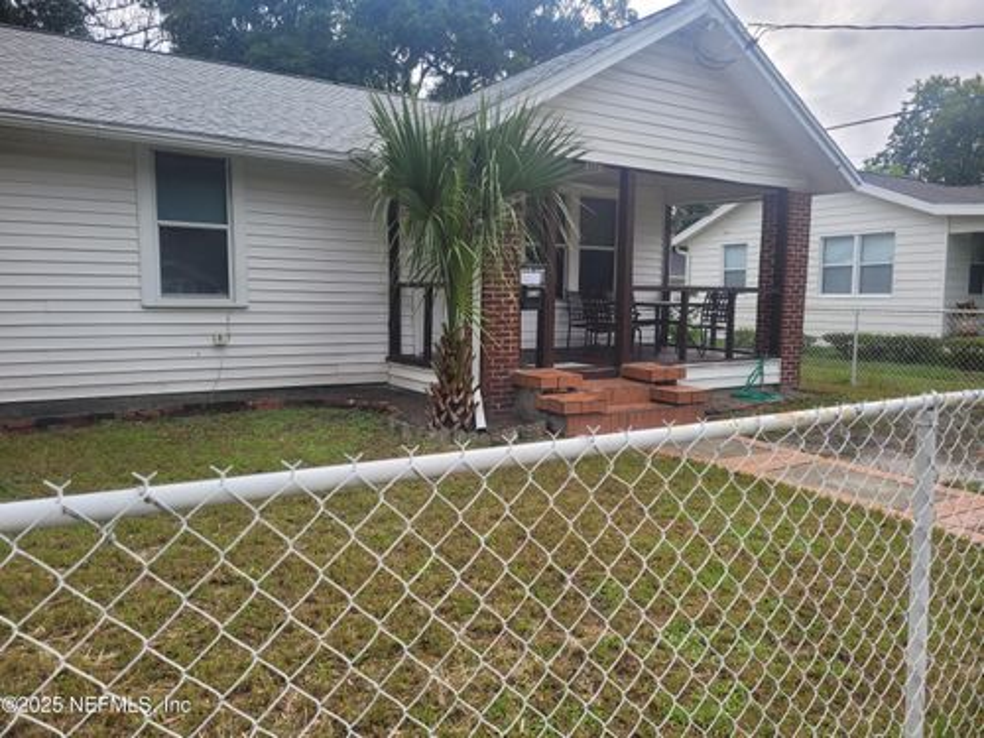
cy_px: 369
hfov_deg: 67.3
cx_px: 492
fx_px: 739
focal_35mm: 26
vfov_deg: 53.1
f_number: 1.8
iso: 50
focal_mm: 5.4
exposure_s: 1/120
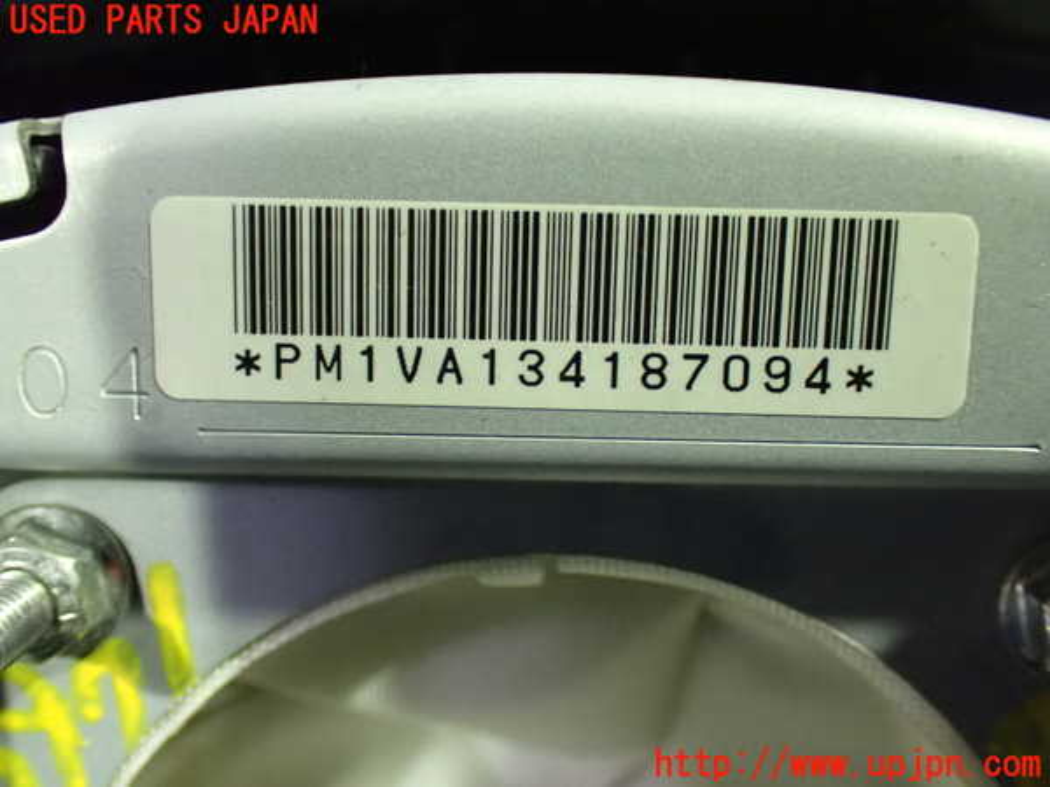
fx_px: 1153
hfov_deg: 49.0
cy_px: 394
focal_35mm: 38
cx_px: 525
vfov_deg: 37.7
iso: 1600
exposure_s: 1/40
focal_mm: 6.83
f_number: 2.7
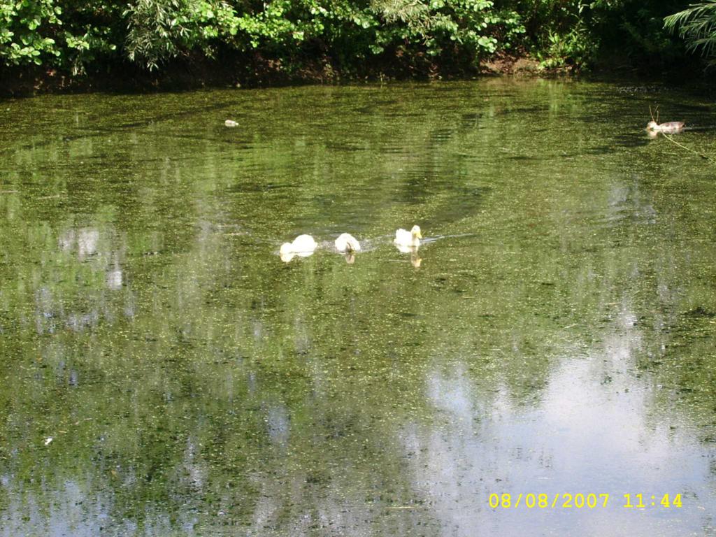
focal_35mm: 103
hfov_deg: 19.1
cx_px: 358
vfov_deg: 14.4
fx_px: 2130
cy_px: 268
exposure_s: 1/92
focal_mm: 17.14
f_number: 4.9
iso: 50
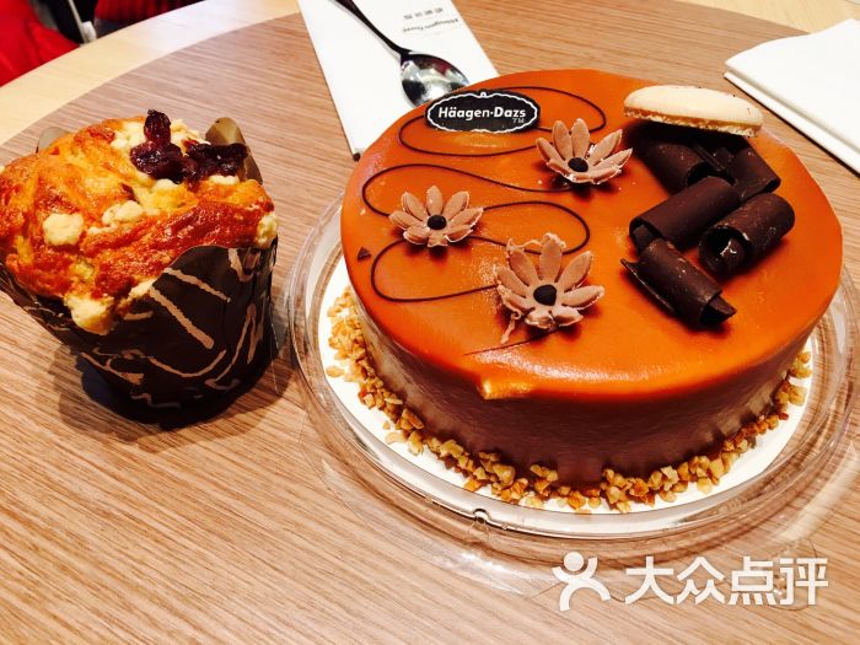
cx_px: 430
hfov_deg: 61.7
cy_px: 322
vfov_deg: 48.2
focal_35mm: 29
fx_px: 720
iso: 32
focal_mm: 4.15
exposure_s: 1/17
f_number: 2.2
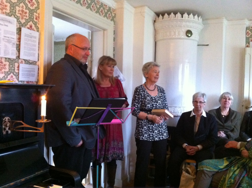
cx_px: 126
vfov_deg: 40.6
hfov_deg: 52.7
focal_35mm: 35
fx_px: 254
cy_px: 94
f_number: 2.8
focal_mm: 3.85
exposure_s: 1/15
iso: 800
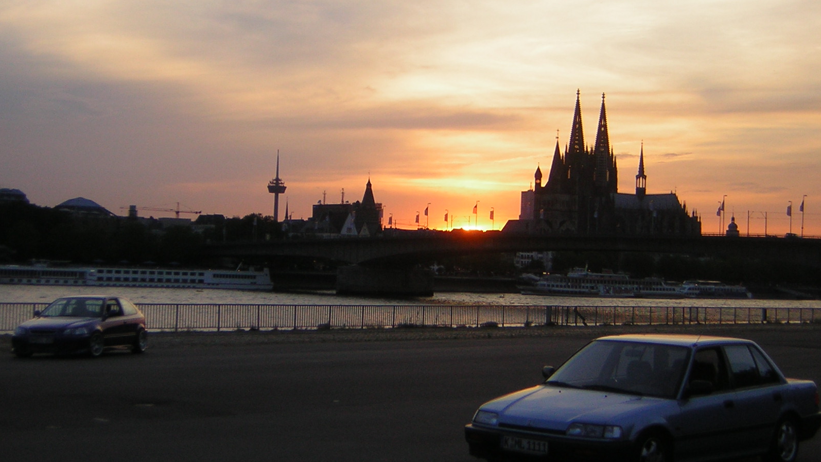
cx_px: 410
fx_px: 1284
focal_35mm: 59
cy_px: 218
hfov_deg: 35.4
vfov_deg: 20.4
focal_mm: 7.1
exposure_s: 1/188
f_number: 3.2
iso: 50
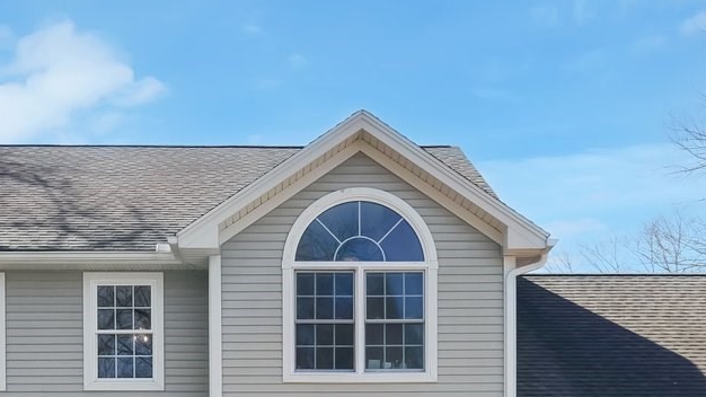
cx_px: 293
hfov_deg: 42.7
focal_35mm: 48
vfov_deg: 21.9
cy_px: 543
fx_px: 898
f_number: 9
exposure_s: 1/1000
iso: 500
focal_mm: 14
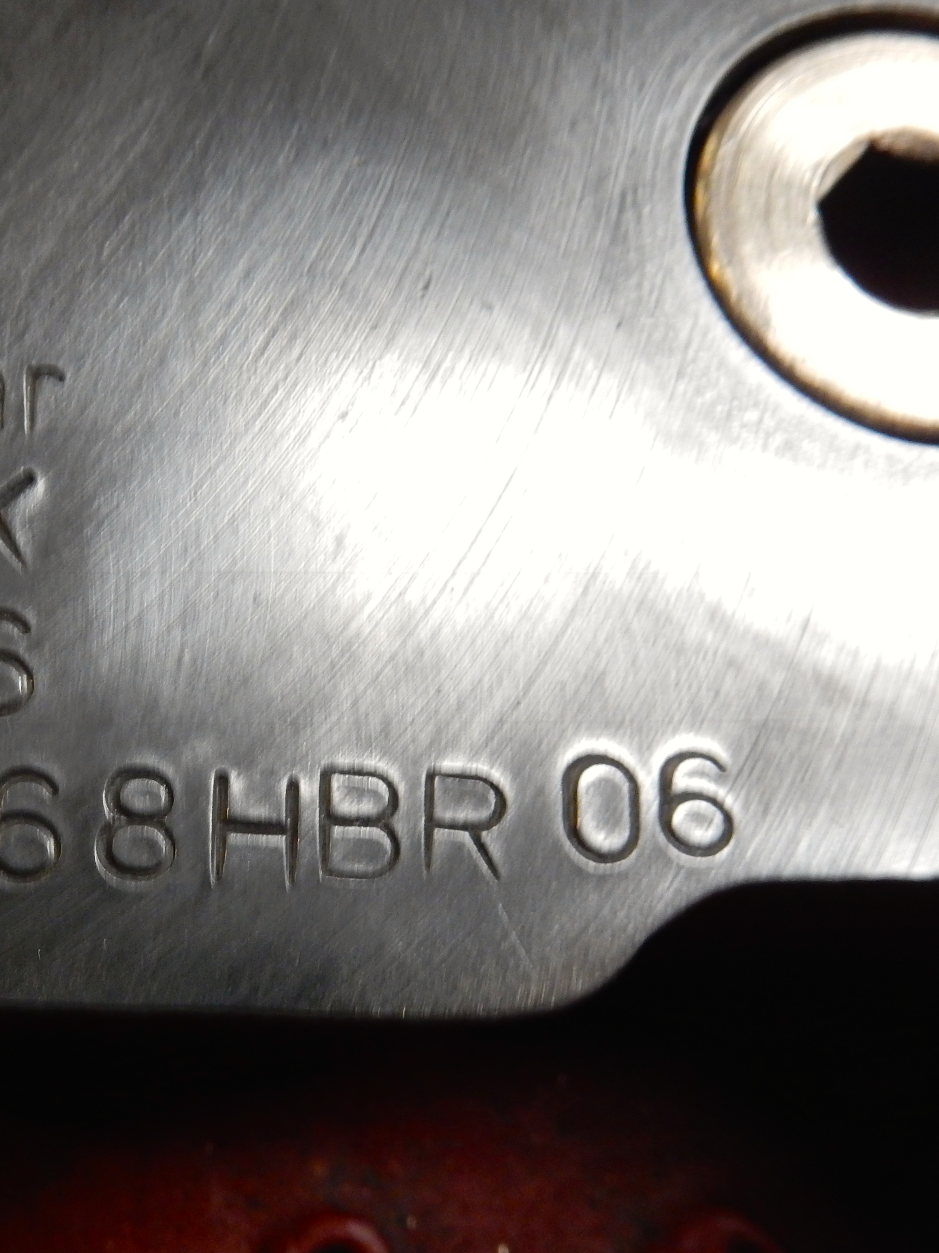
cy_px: 638
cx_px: 148
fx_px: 1483
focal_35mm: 41
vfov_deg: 45.8
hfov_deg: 33.8
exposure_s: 1/10
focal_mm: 5.4
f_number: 4
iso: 400
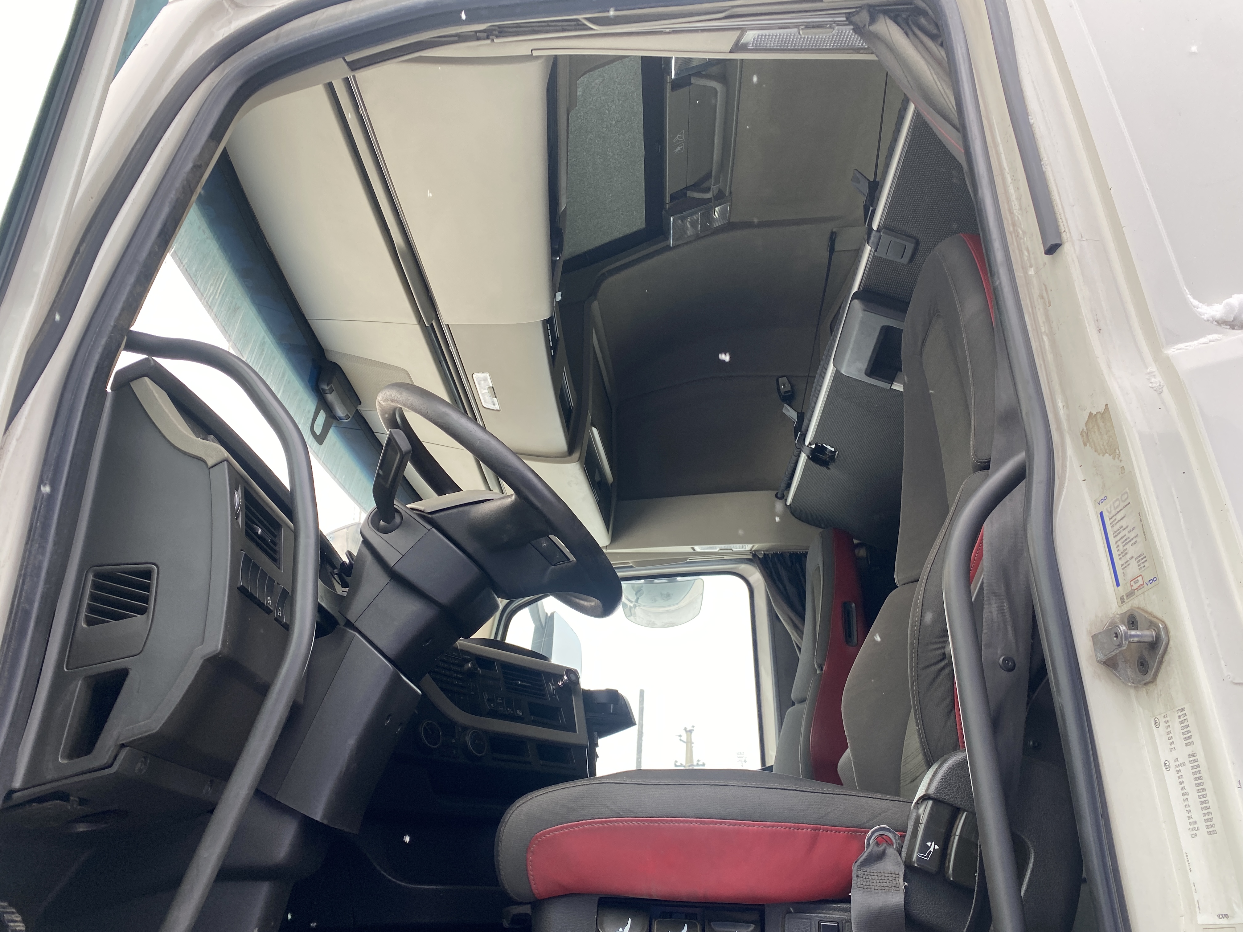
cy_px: 466
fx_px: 934
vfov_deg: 53.1
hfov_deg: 67.3
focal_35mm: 26
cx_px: 622
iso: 50
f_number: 1.8
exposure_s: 1/122
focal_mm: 4.25
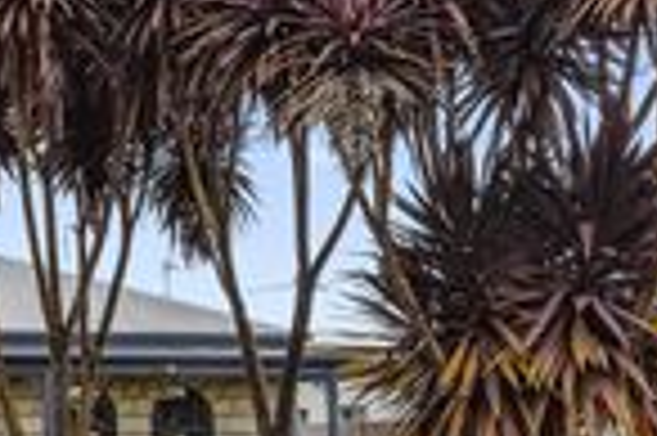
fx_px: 1112
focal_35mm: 61
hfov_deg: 28.1
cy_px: 398
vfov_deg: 21.7
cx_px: -162
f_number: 11
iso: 125
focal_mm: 19
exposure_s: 1/80
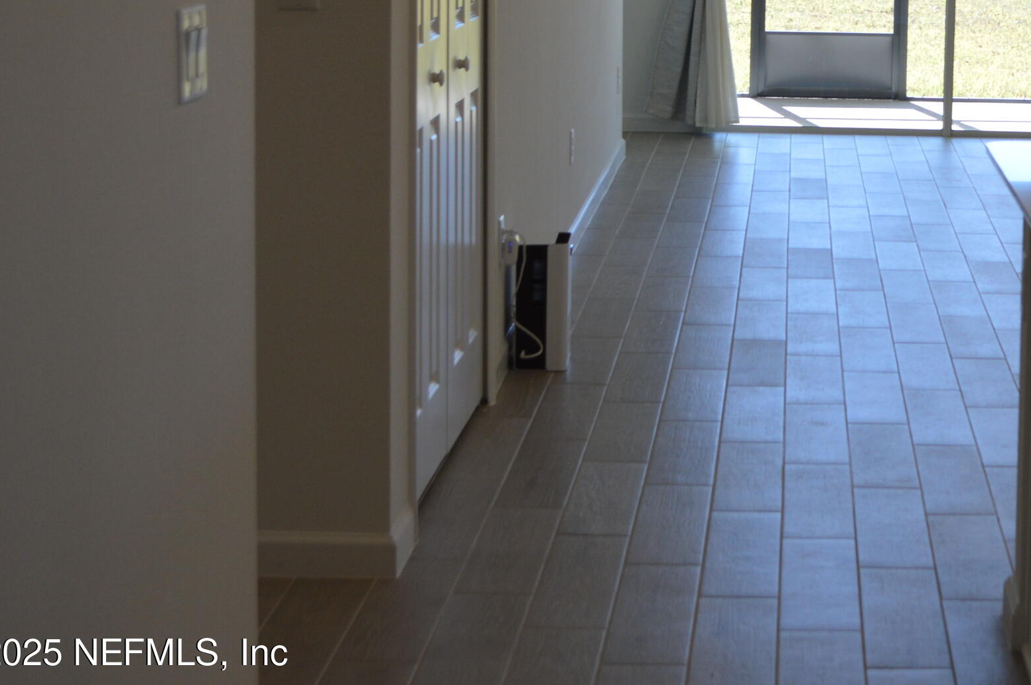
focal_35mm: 84
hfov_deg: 23.5
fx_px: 2402
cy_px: 51
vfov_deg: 16.0
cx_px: 946
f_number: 5.6
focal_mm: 29
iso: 360
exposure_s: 1/125
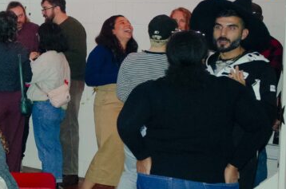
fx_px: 476
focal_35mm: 60
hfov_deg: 27.5
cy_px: 70
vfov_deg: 22.5
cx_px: -93
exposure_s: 1/125
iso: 1600
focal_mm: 13.7
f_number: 2.8
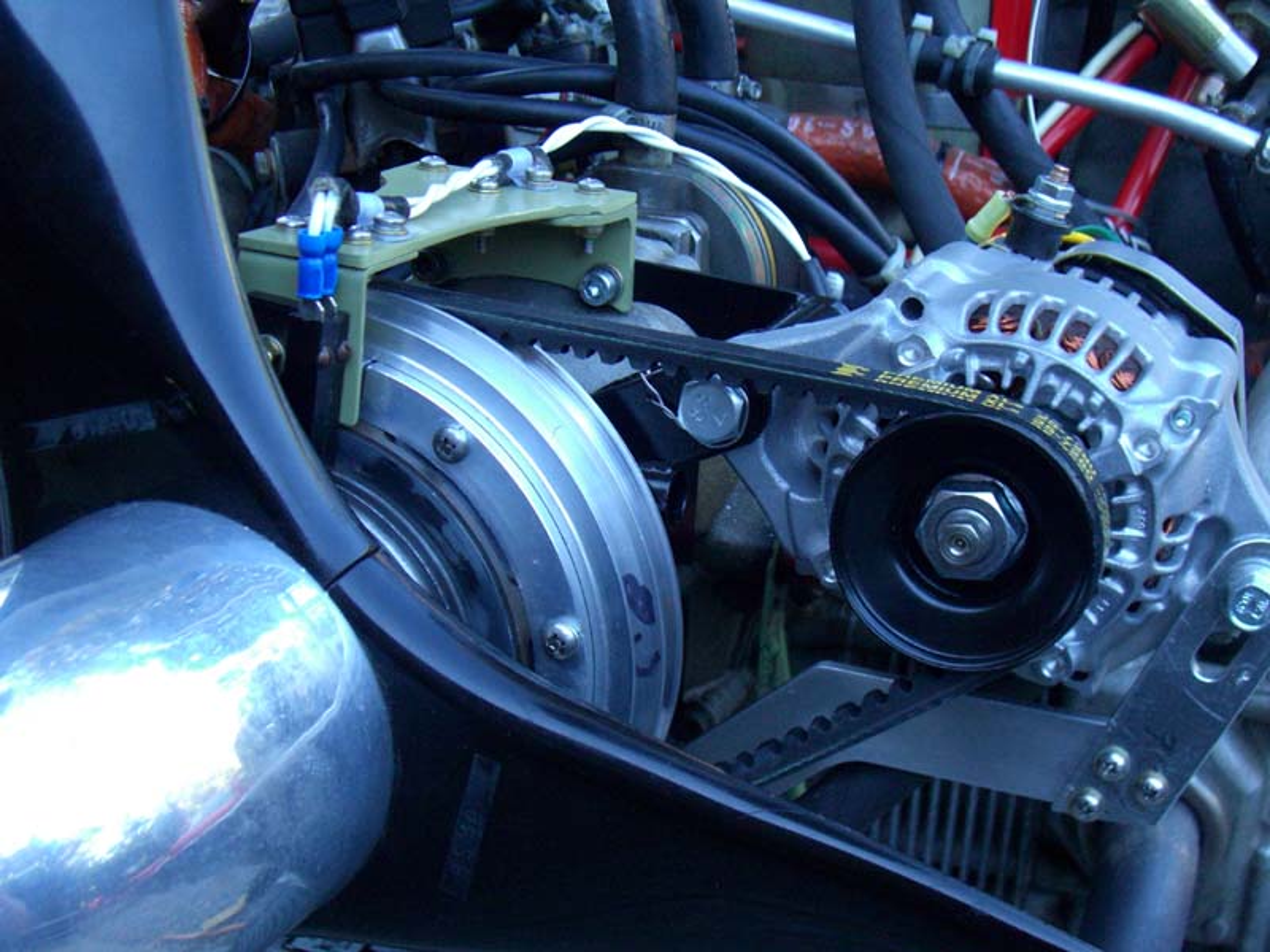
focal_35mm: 55
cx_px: 635
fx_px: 2018
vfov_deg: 26.6
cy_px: 476
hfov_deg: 34.9
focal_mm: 11.5
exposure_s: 1/80
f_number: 3.4
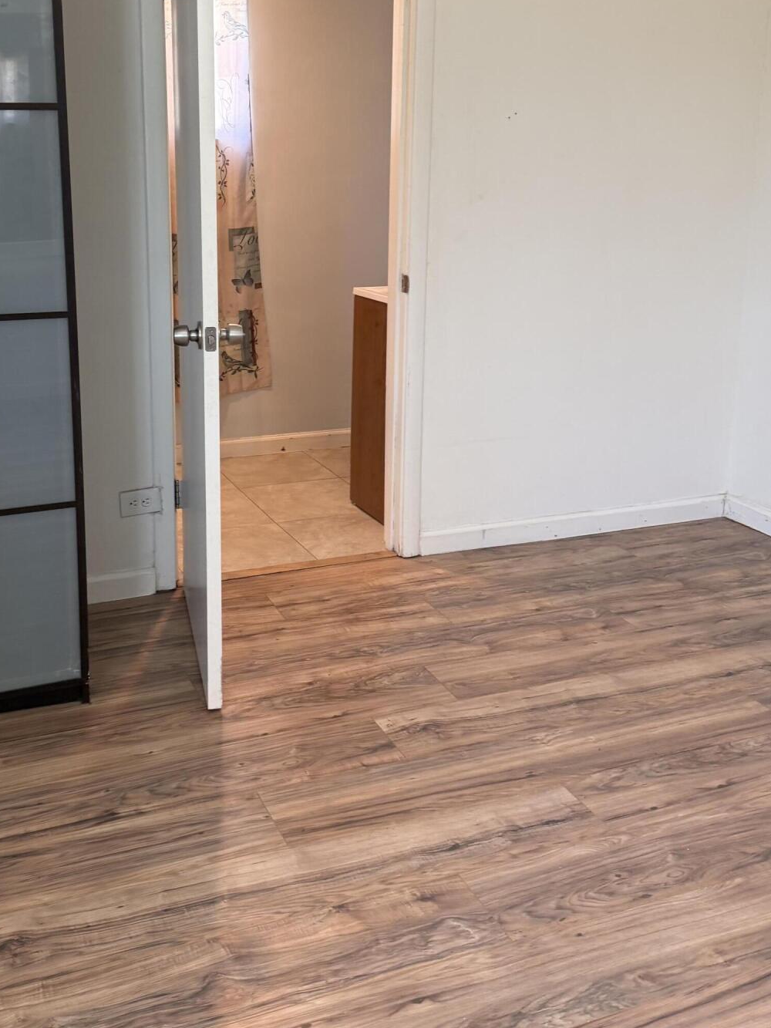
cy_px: 381
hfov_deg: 39.3
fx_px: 1069
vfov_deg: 50.8
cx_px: 275
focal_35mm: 36
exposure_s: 1/114
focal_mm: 6.76
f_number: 1.78
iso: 200
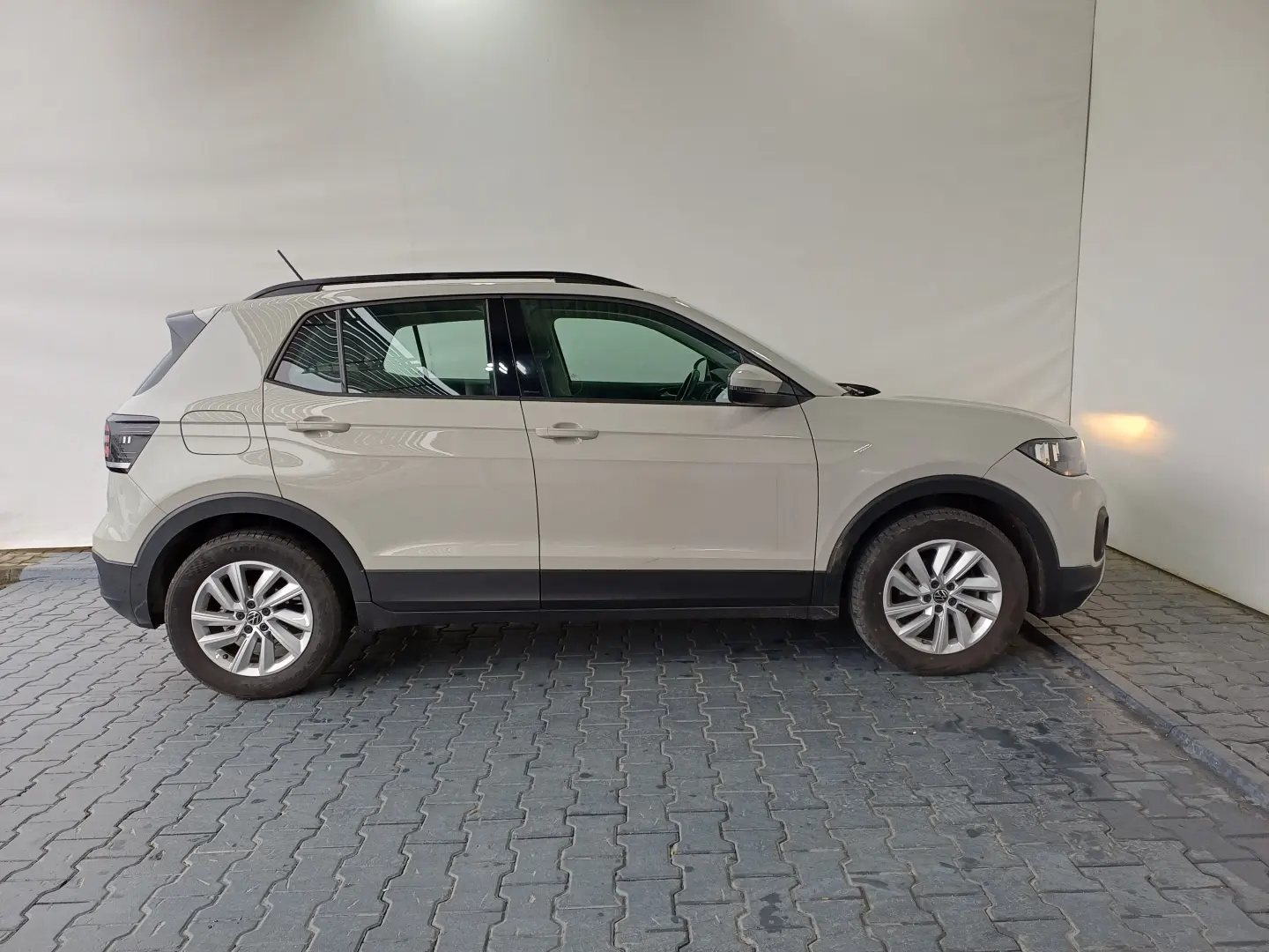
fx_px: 916
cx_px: 634
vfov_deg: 54.9
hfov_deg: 69.4
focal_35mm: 25
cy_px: 476
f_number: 1.8
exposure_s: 1/104
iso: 50
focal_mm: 4.65
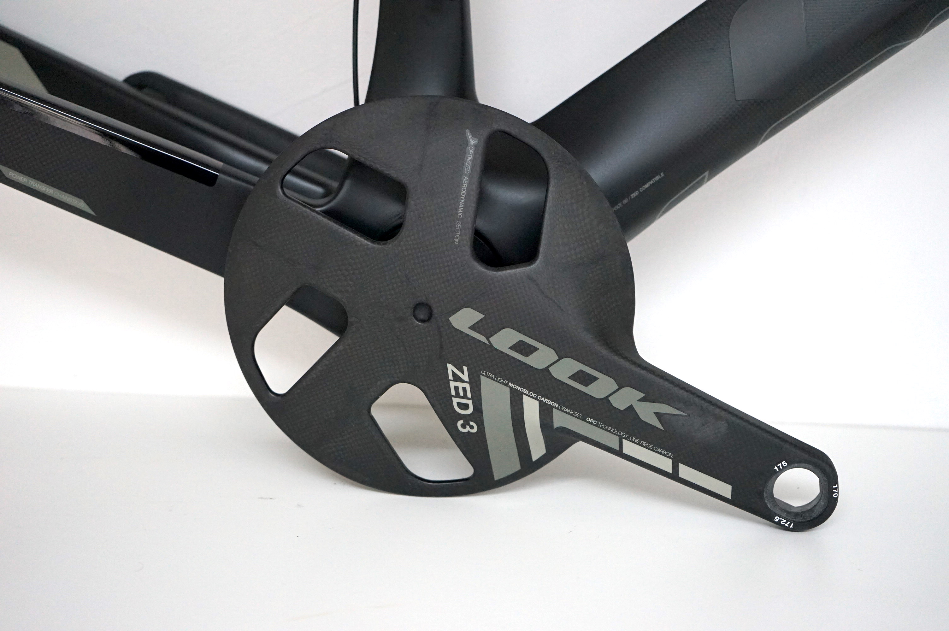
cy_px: 316
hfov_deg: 41.1
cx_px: 474
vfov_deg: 28.0
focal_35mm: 48
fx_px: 1264
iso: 3200
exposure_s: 1/160
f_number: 4.5
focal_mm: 48
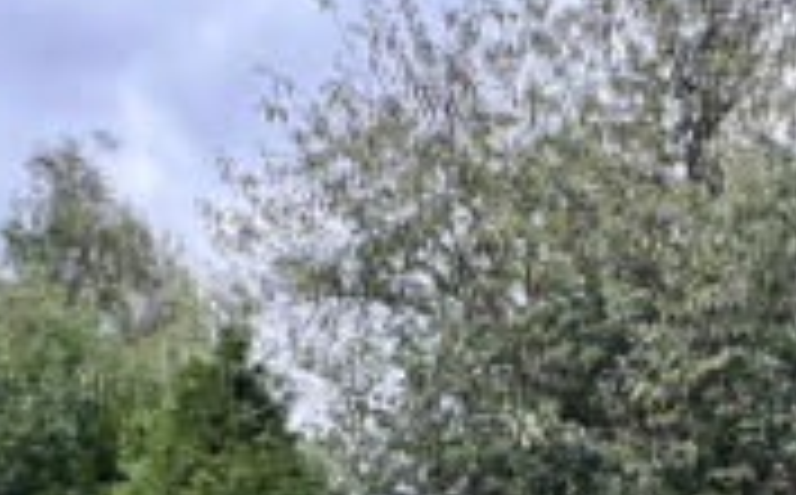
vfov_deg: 21.3
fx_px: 1061
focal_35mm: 49
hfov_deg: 39.9
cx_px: 600
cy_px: 781
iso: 40
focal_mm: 2.22
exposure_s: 1/126
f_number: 2.2
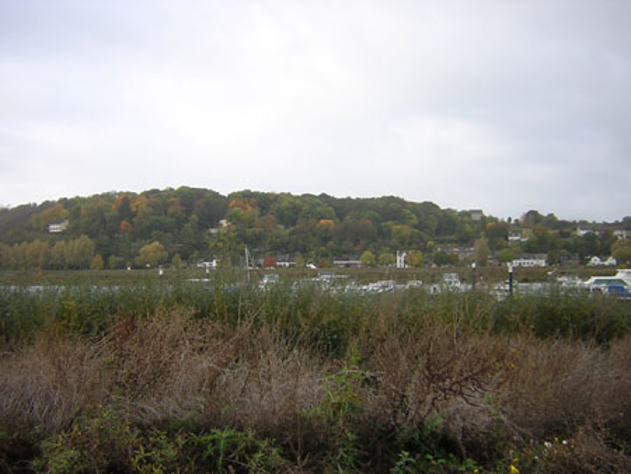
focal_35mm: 36
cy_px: 237
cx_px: 316
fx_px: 657
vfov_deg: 39.7
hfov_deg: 51.3
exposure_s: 1/211
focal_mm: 4.7
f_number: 2.6
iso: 100
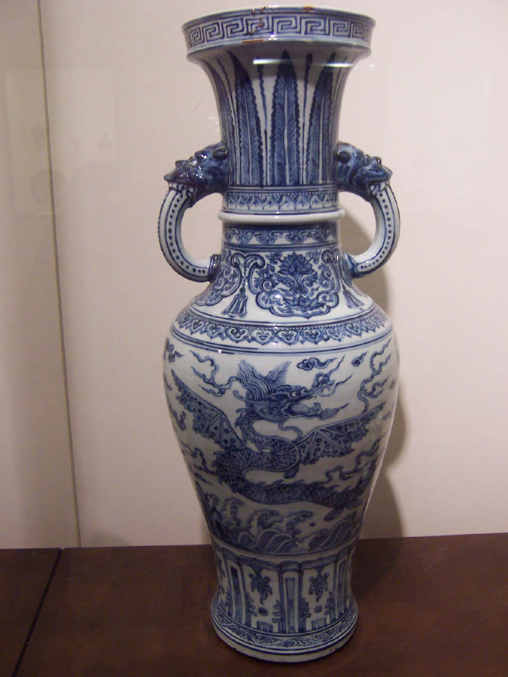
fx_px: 704
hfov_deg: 39.7
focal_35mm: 36
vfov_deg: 51.4
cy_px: 338
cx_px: 254
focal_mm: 5.6
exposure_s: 1/15
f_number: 2.8
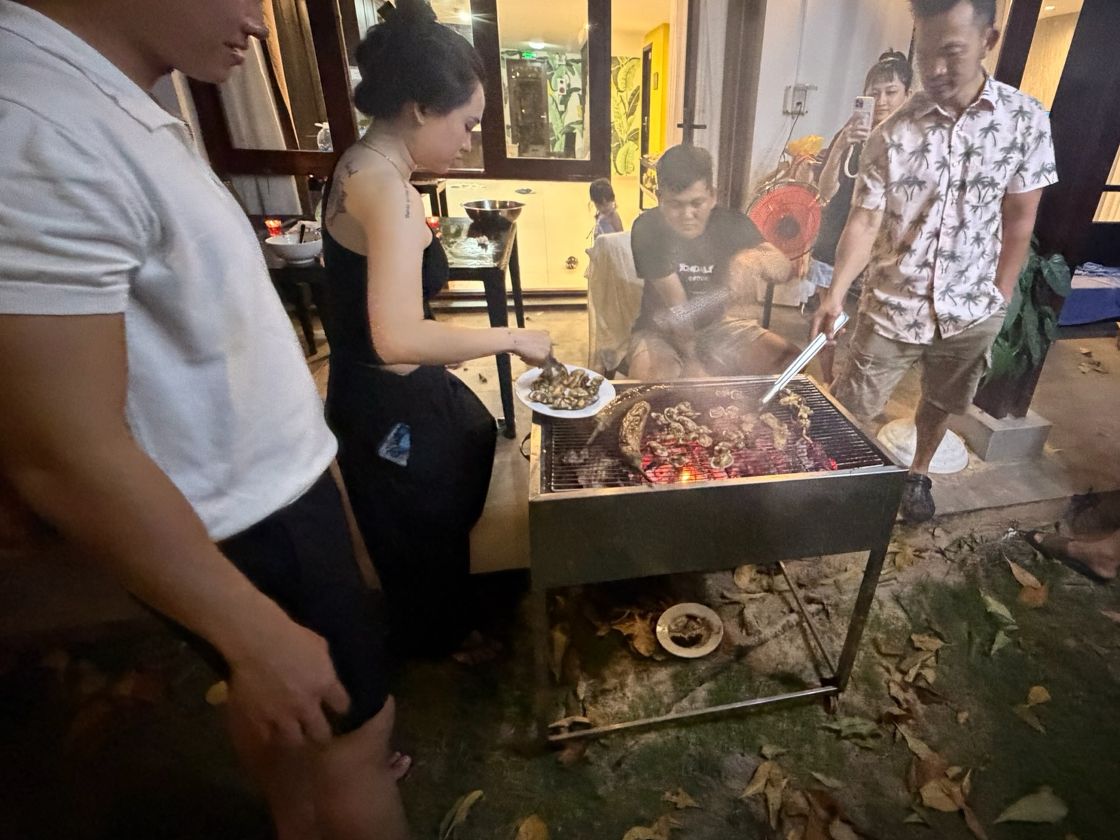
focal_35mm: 17
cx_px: 675
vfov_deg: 74.3
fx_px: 550
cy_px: 356
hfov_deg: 89.8
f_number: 2.2
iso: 1250
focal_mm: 2.22
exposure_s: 1/25
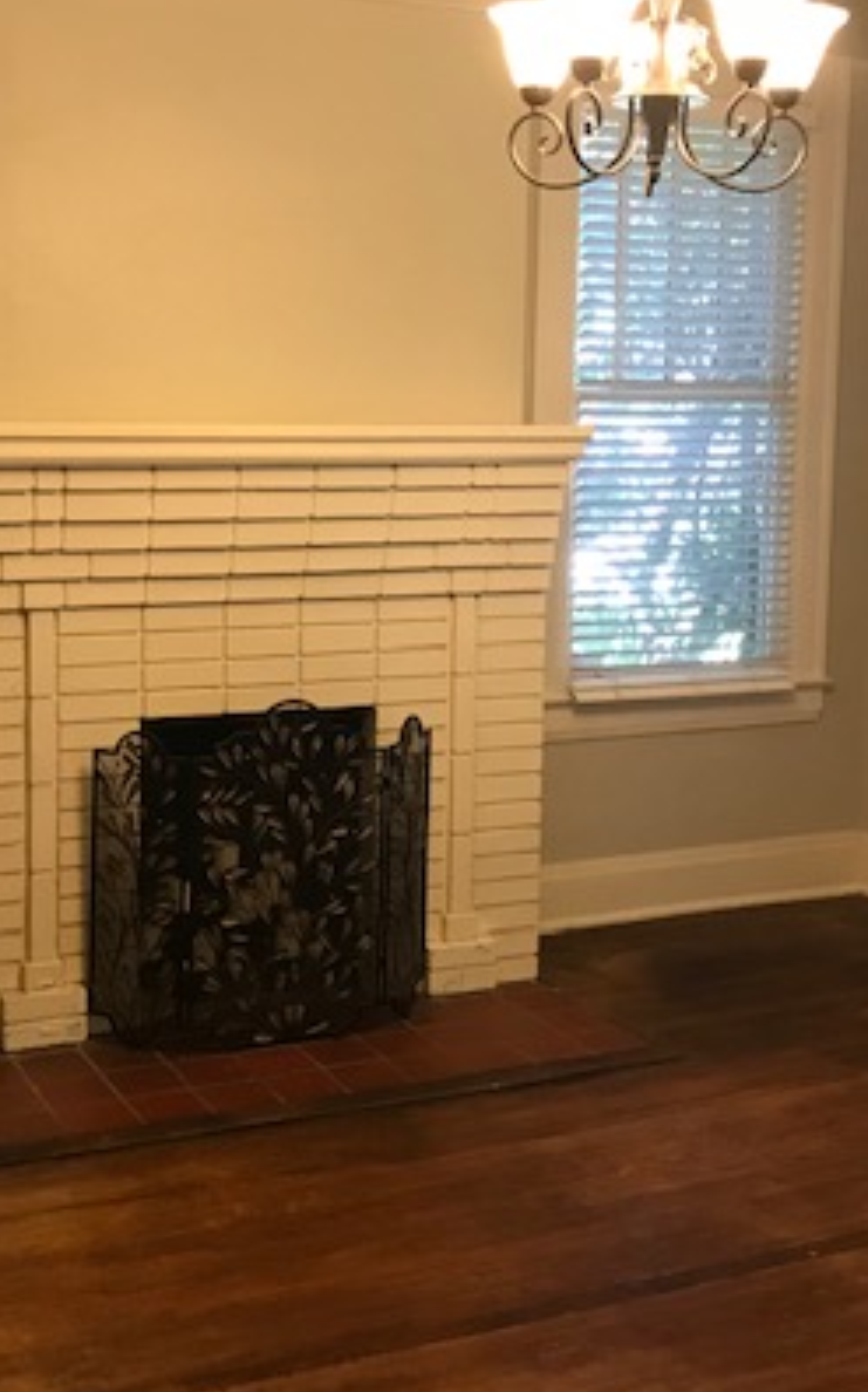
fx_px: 1819
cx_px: 278
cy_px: 647
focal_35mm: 48
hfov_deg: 26.7
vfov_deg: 41.8
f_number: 1.8
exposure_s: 1/15
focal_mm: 3.99
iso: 50
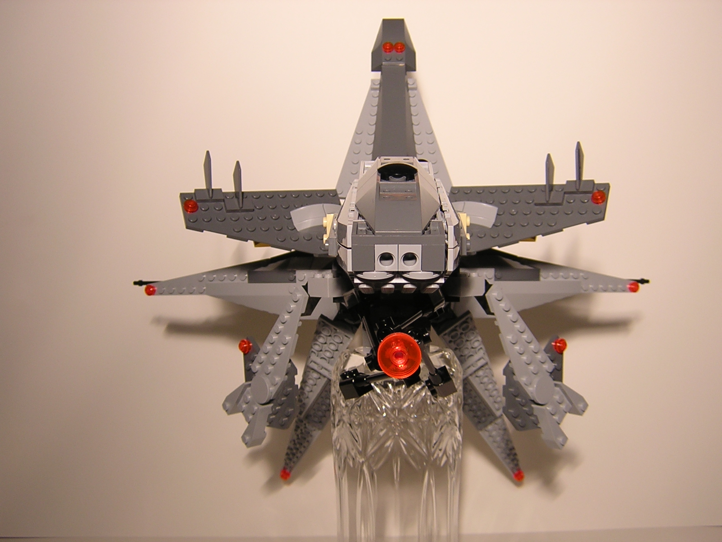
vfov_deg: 39.7
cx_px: 361
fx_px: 751
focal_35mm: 36
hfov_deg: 51.4
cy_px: 271
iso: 100
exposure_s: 1/56.4
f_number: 2.6
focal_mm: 4.7
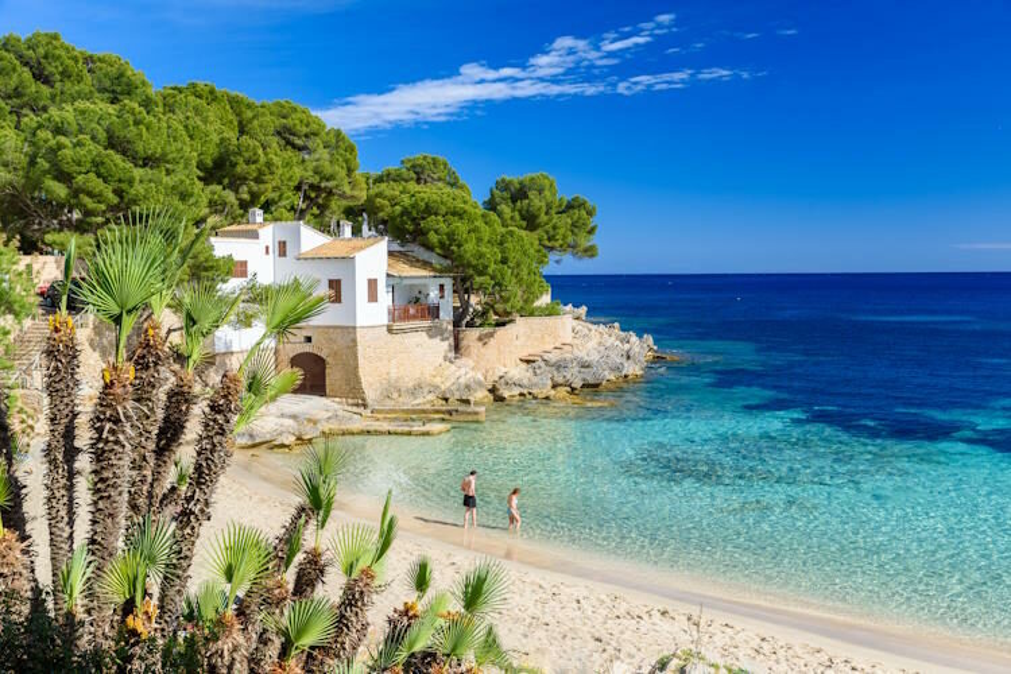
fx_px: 983
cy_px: 337
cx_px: 506
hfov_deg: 54.4
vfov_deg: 37.9
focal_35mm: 35
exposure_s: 1/160
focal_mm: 35
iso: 180
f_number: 9
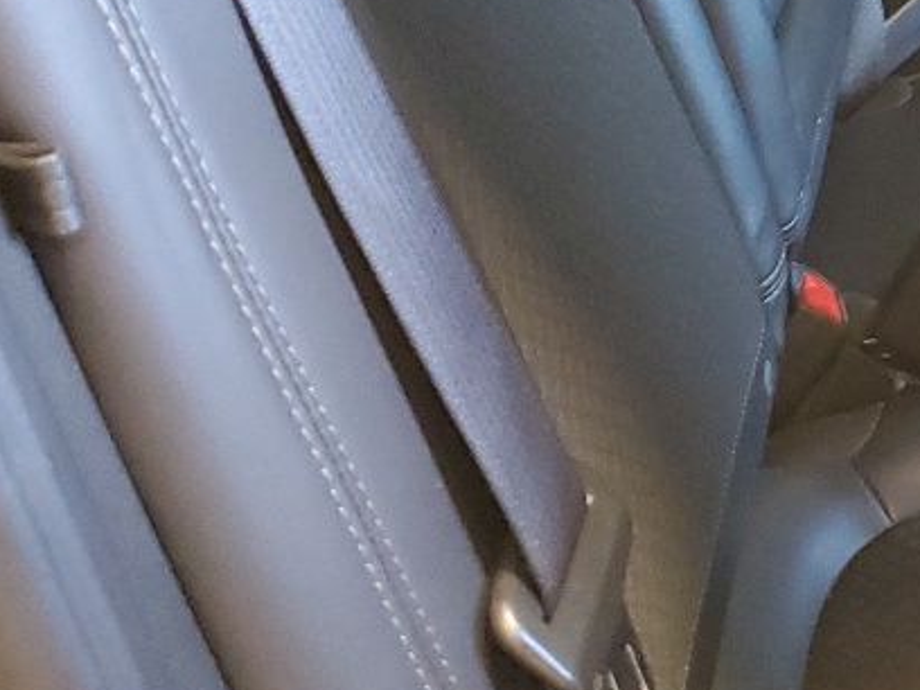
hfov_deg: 17.3
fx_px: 2711
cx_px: 1405
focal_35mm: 102
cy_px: -124
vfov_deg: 14.1
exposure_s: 1/24
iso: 322
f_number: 1.5
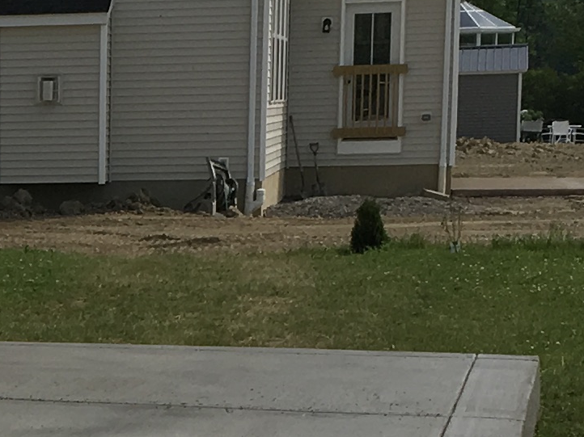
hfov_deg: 11.6
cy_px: 595
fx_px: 2732
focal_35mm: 162
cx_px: -346
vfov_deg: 9.0
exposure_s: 1/3077
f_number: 2.2
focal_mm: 4.15
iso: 25
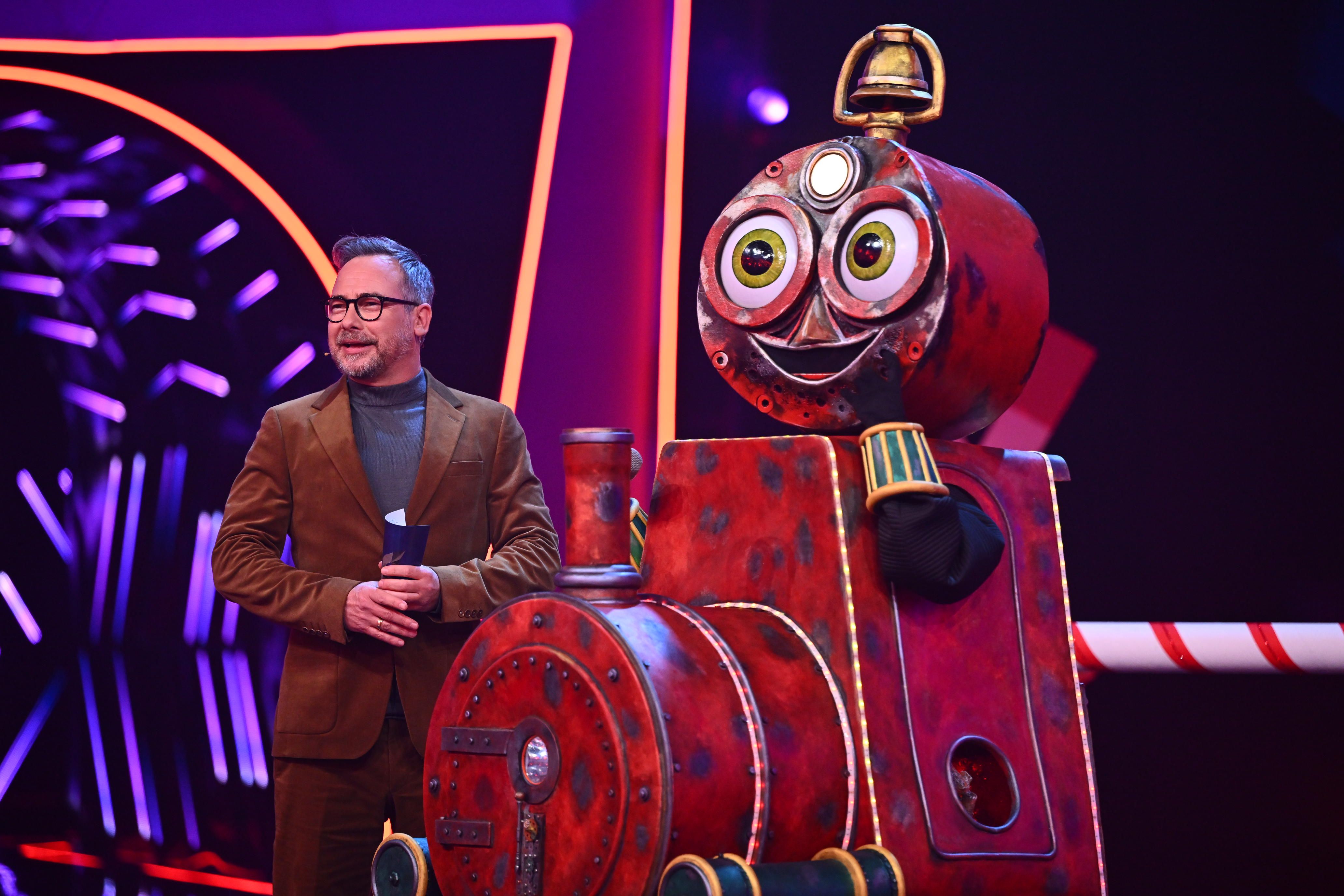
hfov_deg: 12.1
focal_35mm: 170
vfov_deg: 8.1
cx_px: 672
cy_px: 448
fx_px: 6346
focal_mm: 170
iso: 2500
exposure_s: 1/500
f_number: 2.8
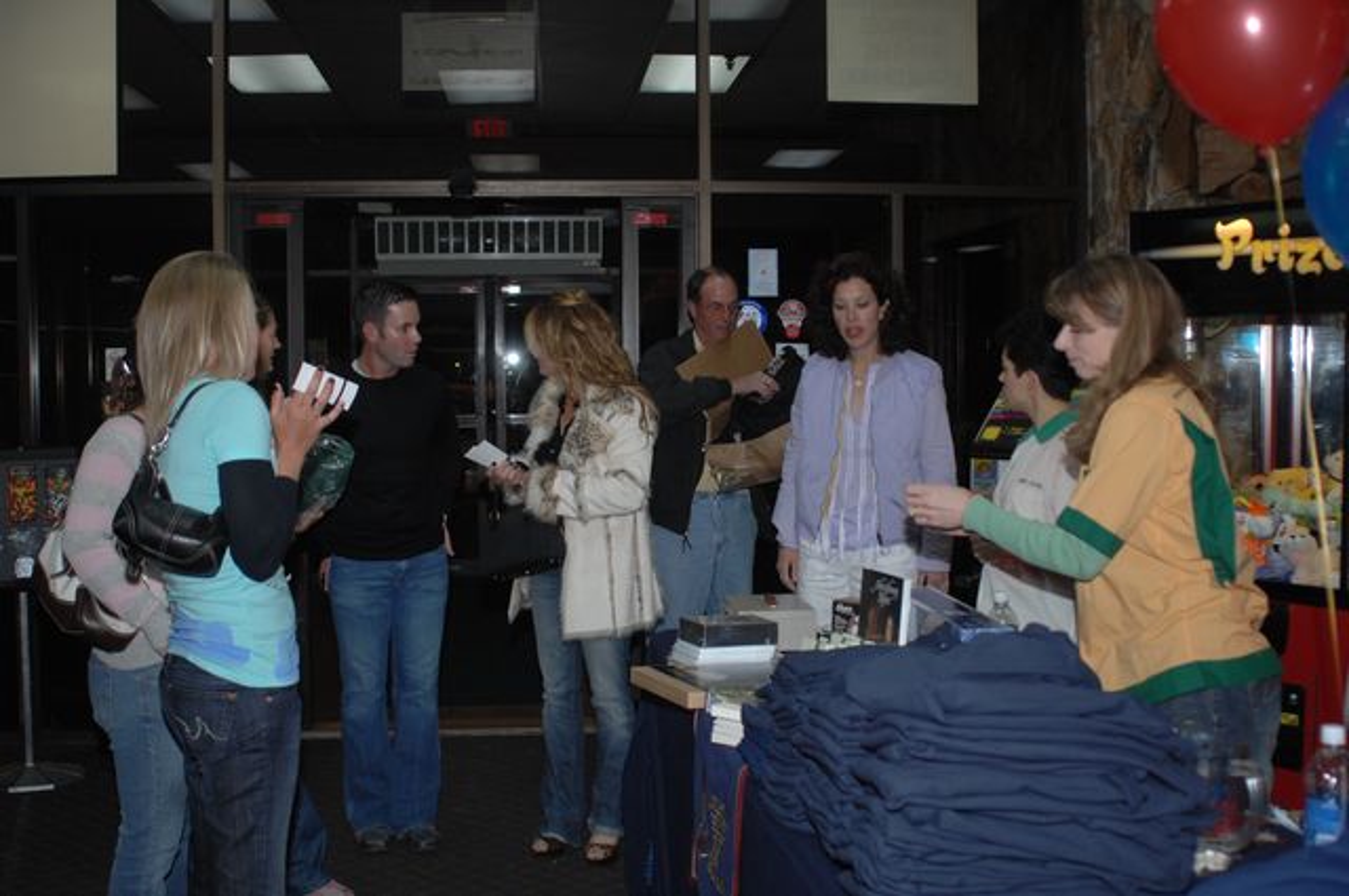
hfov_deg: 46.5
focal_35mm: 42
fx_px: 1572
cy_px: 448
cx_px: 674
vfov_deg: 31.8
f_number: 3.5
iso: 400
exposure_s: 1/250
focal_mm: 28
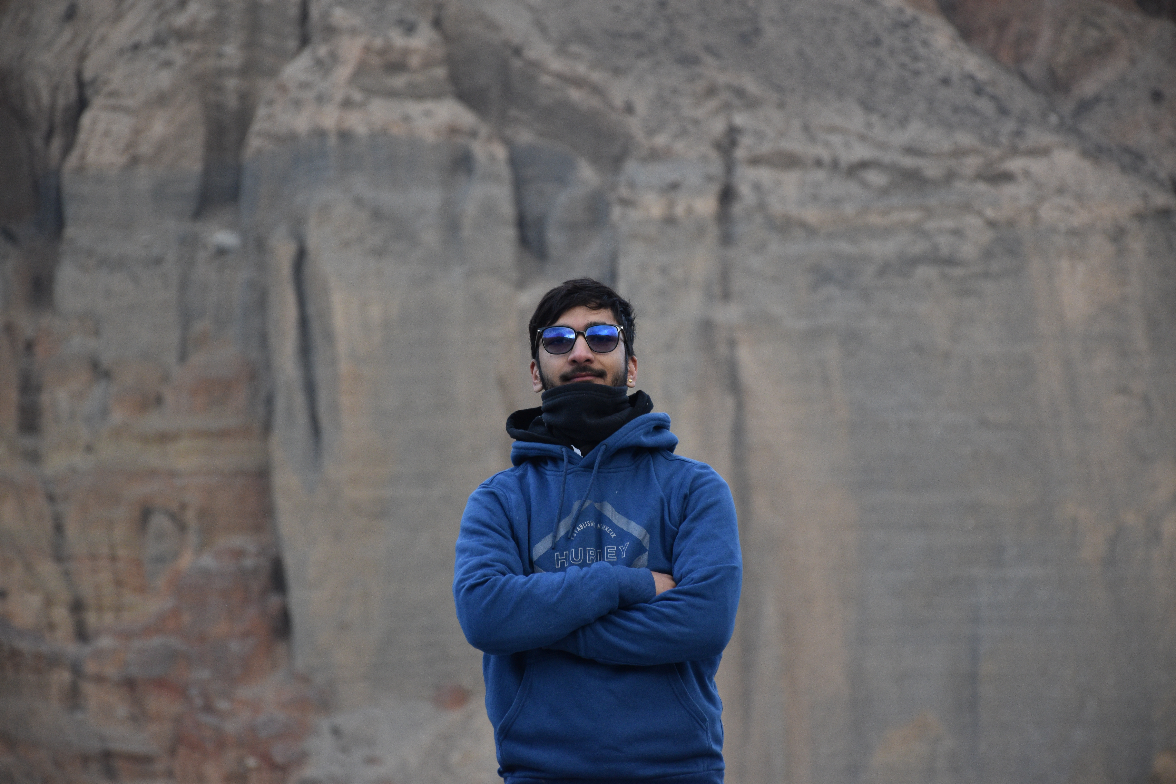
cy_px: 392
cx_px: 588
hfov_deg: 12.2
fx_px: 5488
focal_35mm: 168
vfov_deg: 8.2
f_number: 5.6
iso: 800
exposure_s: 1/200
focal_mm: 112
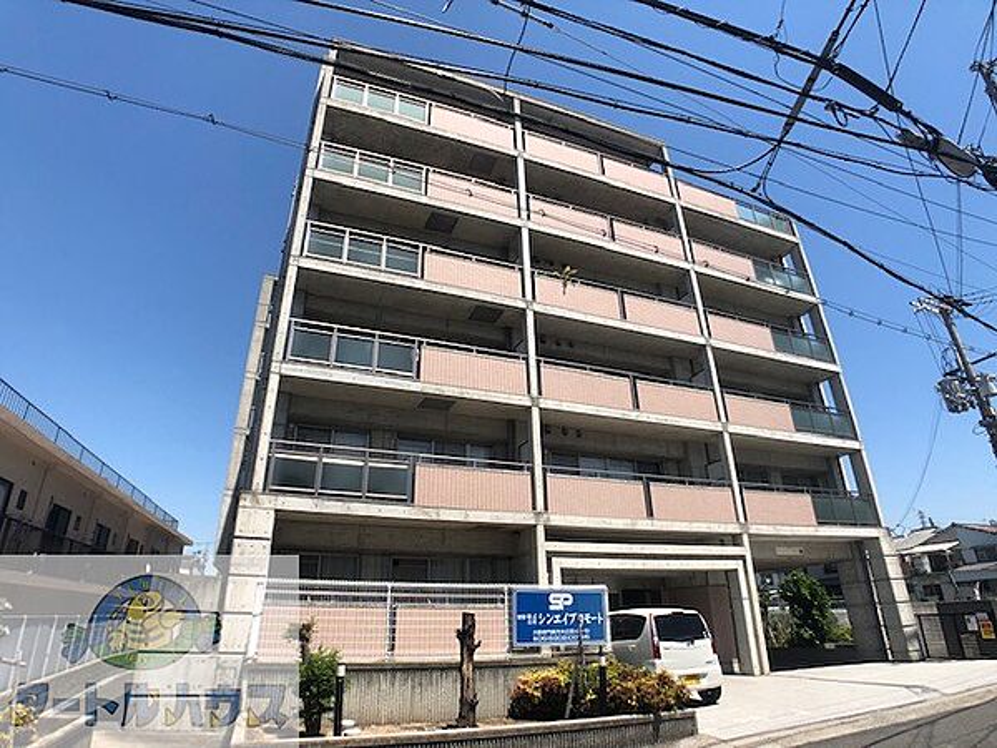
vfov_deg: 49.7
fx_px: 806
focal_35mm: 28
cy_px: 374
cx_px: 498
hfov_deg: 63.4
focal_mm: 4
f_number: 1.8
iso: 20
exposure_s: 1/1779
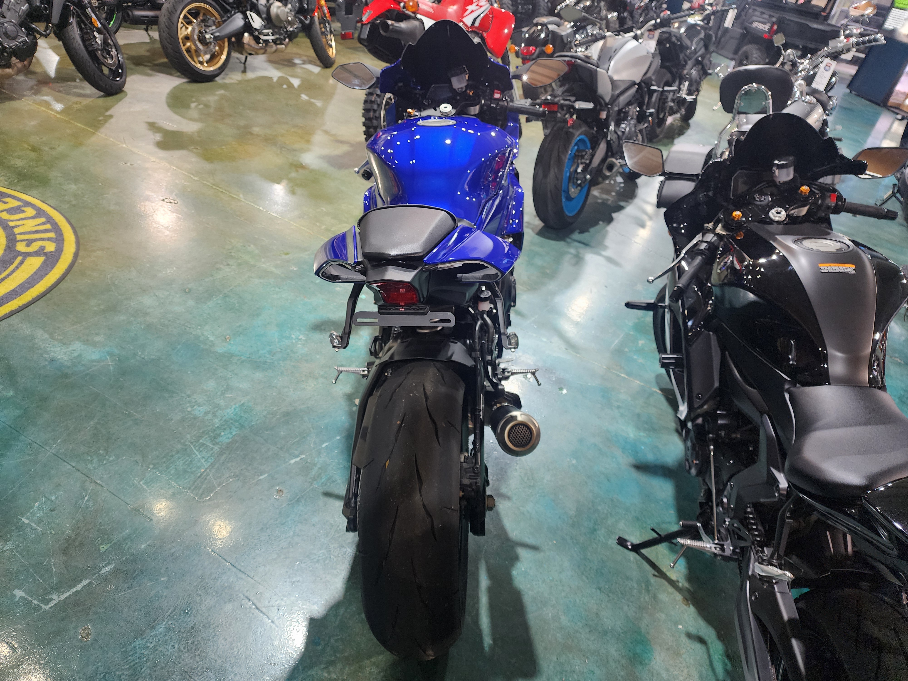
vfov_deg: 58.9
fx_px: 603
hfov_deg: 73.9
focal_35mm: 23
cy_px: 340
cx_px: 454
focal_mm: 6.4
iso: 320
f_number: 1.8
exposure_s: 1/120
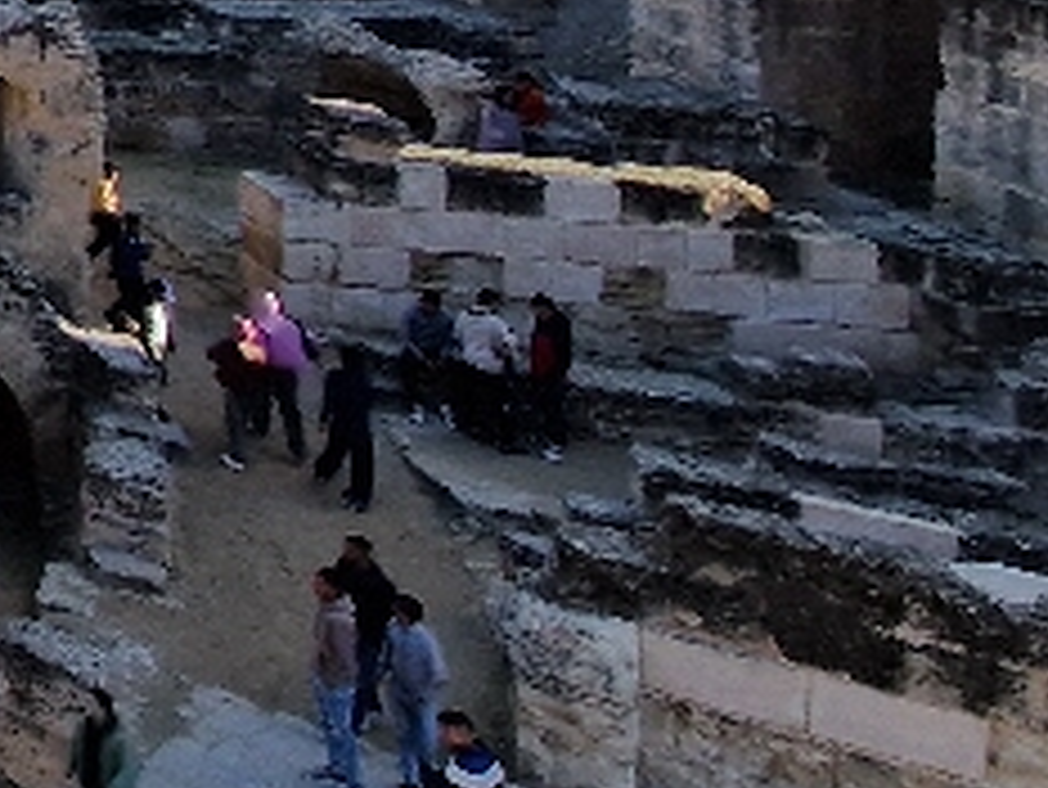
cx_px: -1399
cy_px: -599
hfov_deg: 15.7
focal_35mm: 67
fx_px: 2029
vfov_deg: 17.9
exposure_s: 1/1808
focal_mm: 2.2
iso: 50
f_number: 2.2
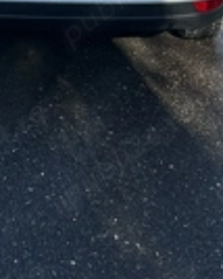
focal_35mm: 76
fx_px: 628
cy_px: -135
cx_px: 42
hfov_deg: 19.9
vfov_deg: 21.3
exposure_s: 1/1361
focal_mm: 5.7
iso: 50
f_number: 1.5
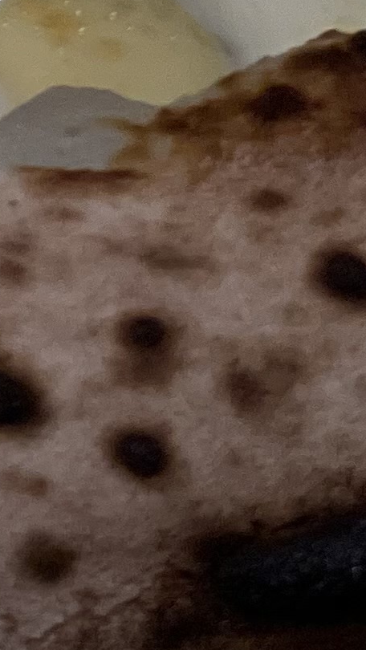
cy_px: -752
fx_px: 4862
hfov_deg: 4.2
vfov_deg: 7.3
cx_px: -584
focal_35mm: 282
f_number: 2
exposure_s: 1/100
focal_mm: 6
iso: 250
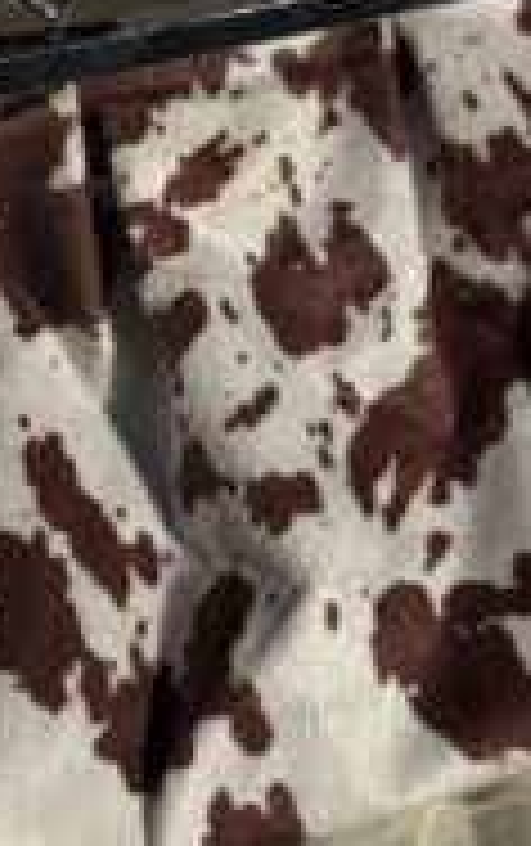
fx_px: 3578
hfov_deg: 8.5
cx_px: 76
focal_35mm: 155
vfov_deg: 13.5
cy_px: 299
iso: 64
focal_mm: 6.76
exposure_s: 1/15385
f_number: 1.78
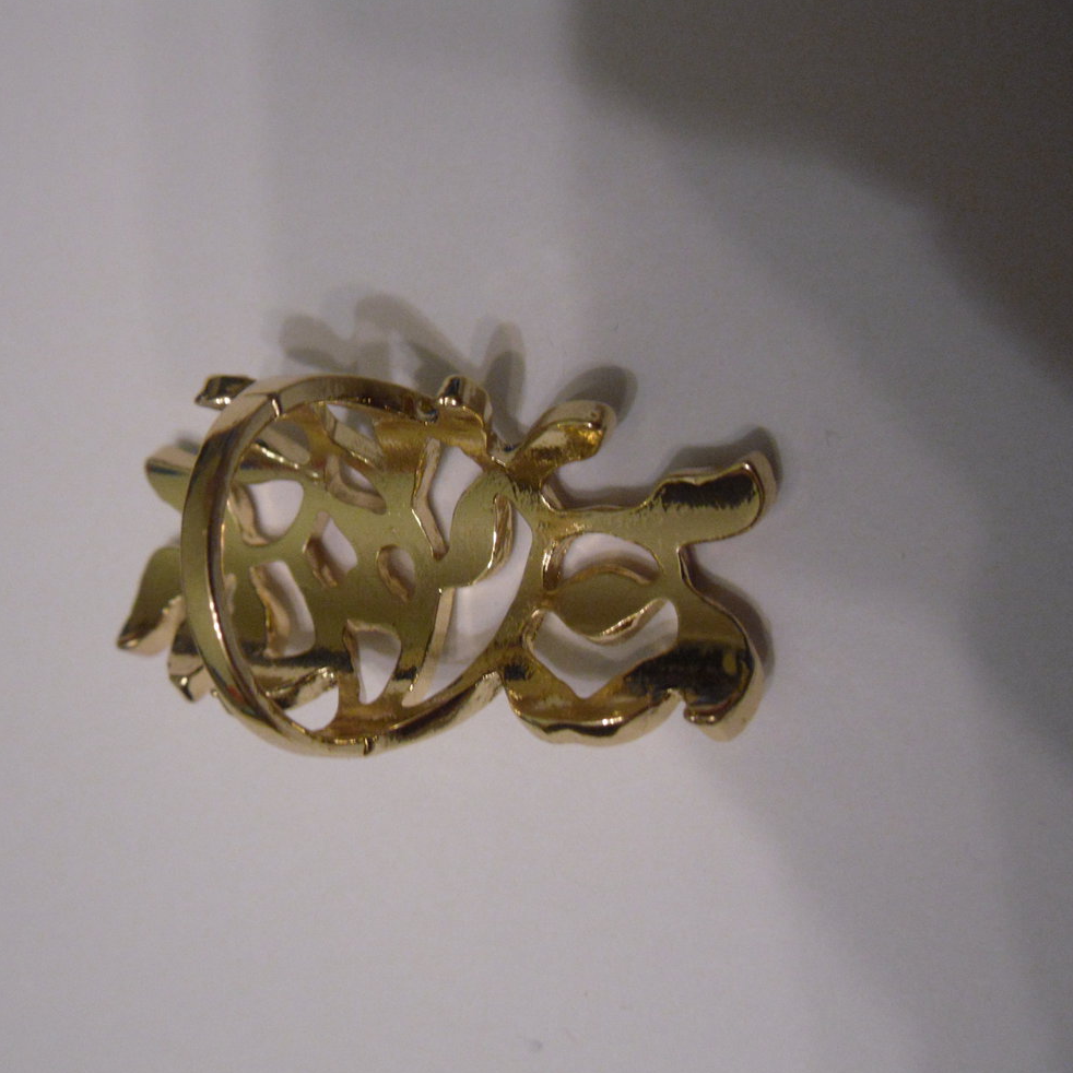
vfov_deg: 31.6
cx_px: 429
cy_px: 540
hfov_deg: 31.5
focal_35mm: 54
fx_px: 1894
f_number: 3.5
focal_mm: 6.3
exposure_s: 1/23
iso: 400
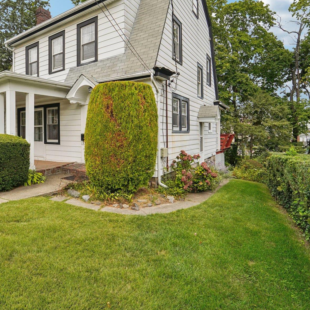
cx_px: 102
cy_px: 135
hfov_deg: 69.9
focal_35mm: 21
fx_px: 213
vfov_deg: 71.8
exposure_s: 1/400
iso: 400
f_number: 8
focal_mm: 14
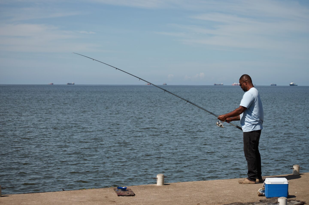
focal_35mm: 82
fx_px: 707
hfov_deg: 24.6
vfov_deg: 16.5
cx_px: 154
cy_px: 102
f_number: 4
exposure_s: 1/1000
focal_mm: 55
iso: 100
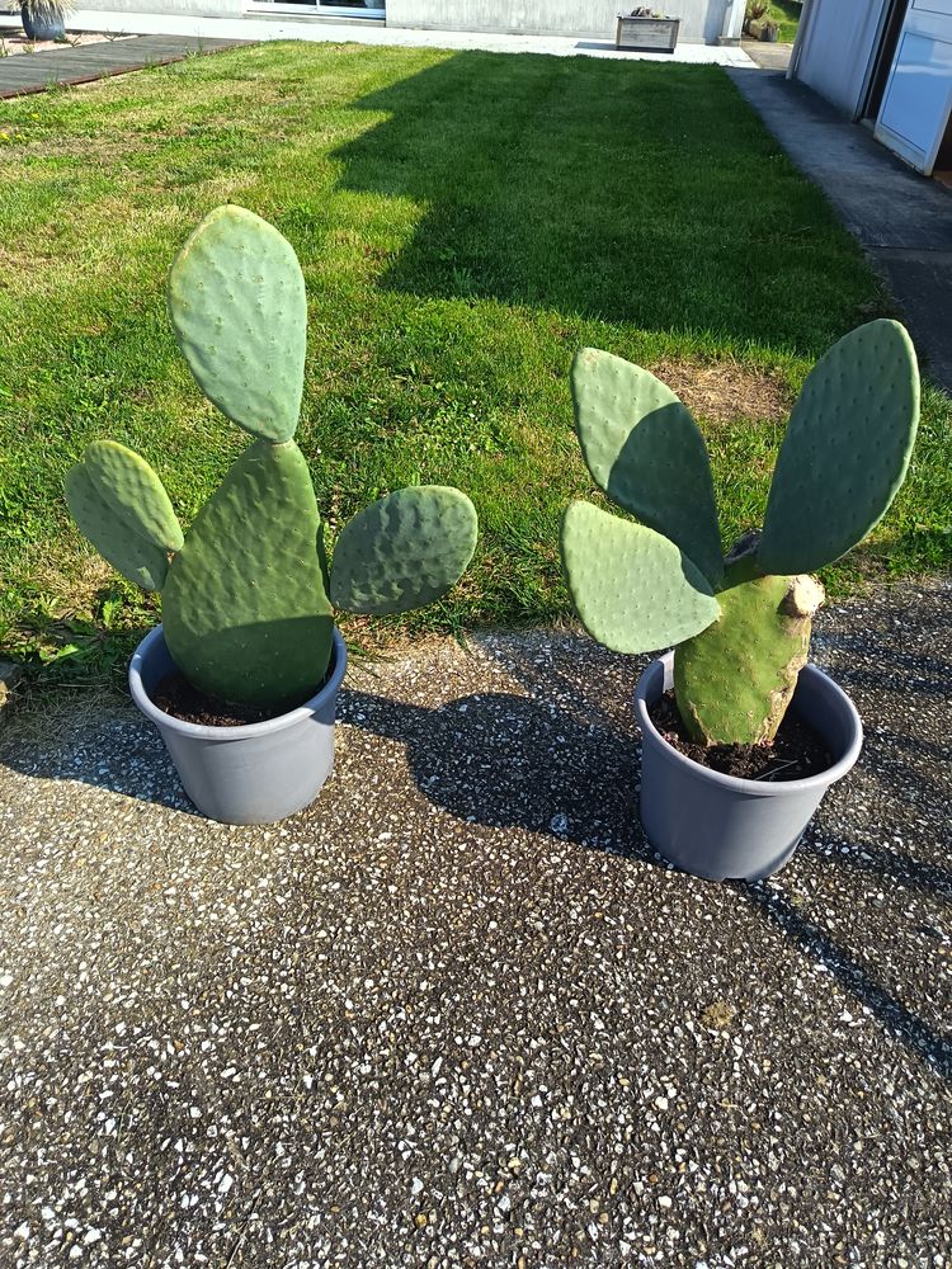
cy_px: 634
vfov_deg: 71.6
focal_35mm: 24
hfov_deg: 56.8
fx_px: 880
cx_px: 476
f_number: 1.75
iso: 140
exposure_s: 1/600
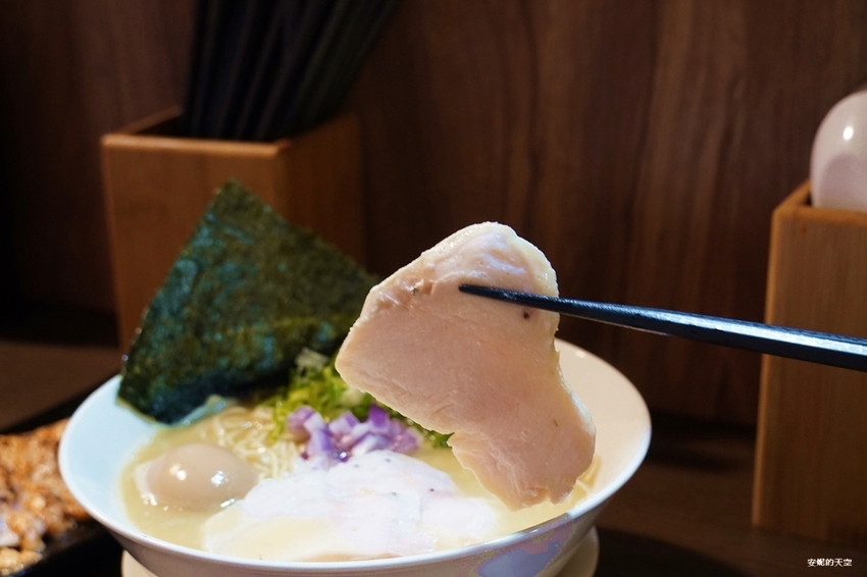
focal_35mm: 56
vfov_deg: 24.4
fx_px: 1336
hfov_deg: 36.0
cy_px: 288
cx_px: 434
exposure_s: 1/20
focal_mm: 37
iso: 1600
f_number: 5
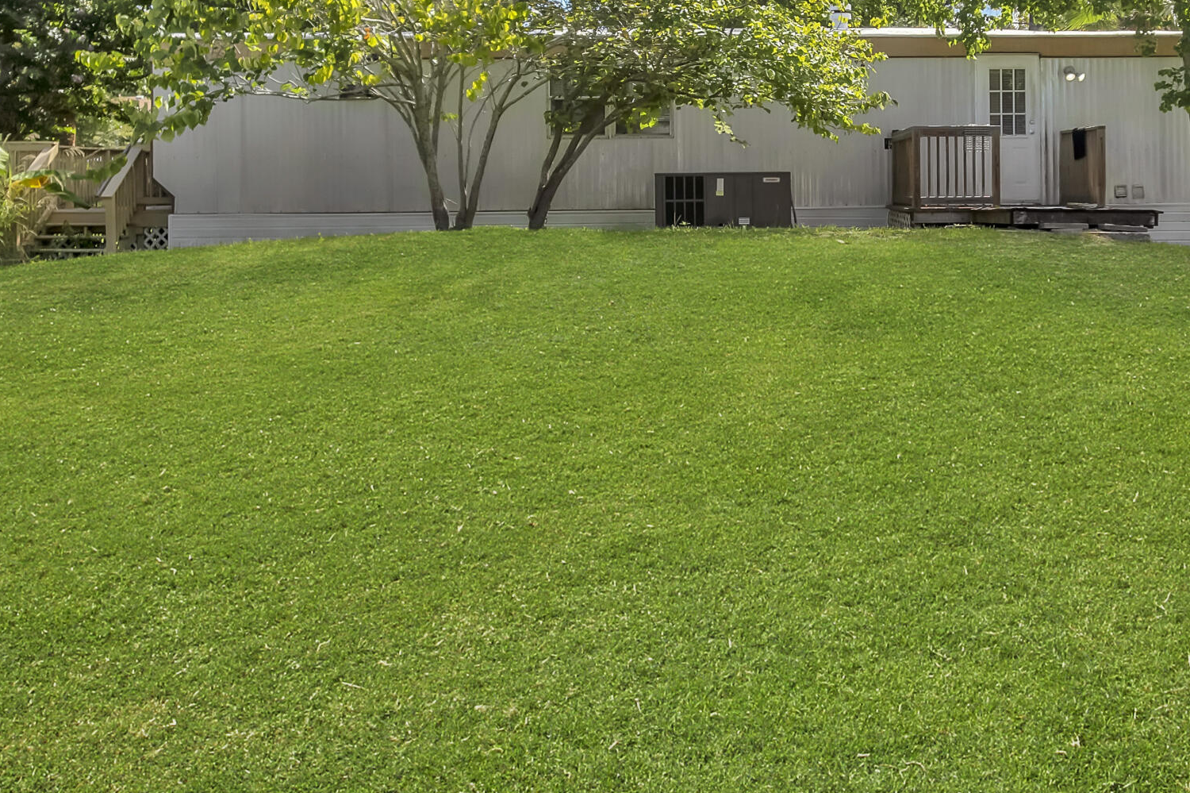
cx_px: 800
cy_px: 178
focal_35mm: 44
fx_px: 1454
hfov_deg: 43.8
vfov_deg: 29.9
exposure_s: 1/2500
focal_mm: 8.38
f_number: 2.8
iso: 100
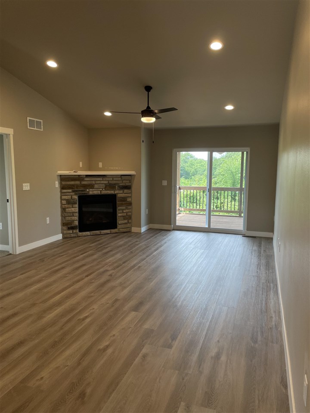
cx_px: 155
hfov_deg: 53.1
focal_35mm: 26
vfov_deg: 67.3
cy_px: 206
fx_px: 310
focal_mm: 4.2
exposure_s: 1/136
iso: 32
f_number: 1.6
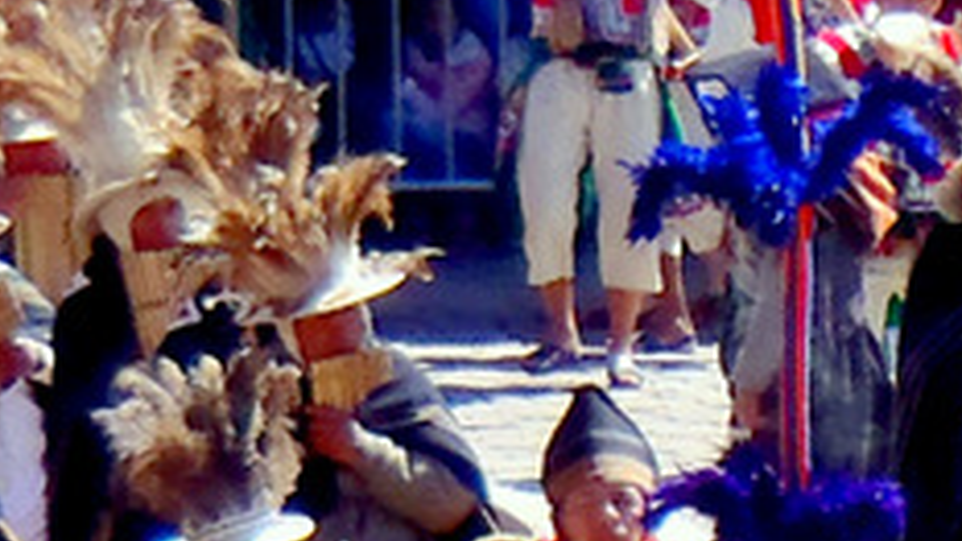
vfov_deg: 1.4
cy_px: 1090
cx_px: 2040
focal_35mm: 839
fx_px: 21399
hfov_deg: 2.6
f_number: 5.9
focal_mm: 25
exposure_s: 1/160
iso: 100
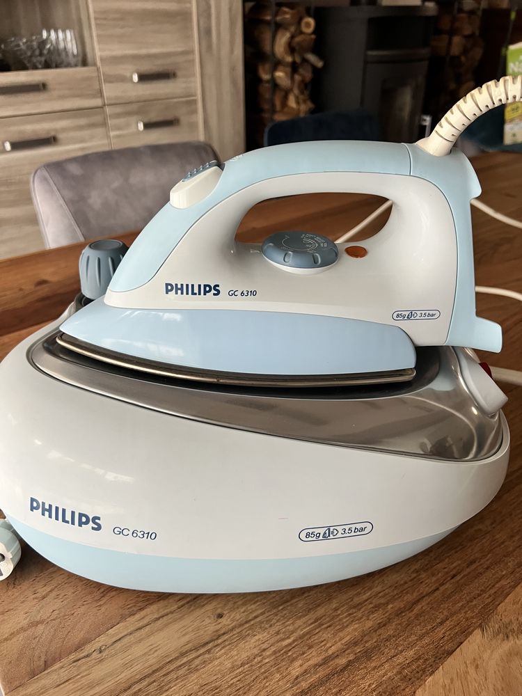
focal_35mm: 26
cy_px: 348
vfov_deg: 67.3
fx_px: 523
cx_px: 261
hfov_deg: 53.1
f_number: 1.5
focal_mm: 5.7
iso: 125
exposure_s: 1/86
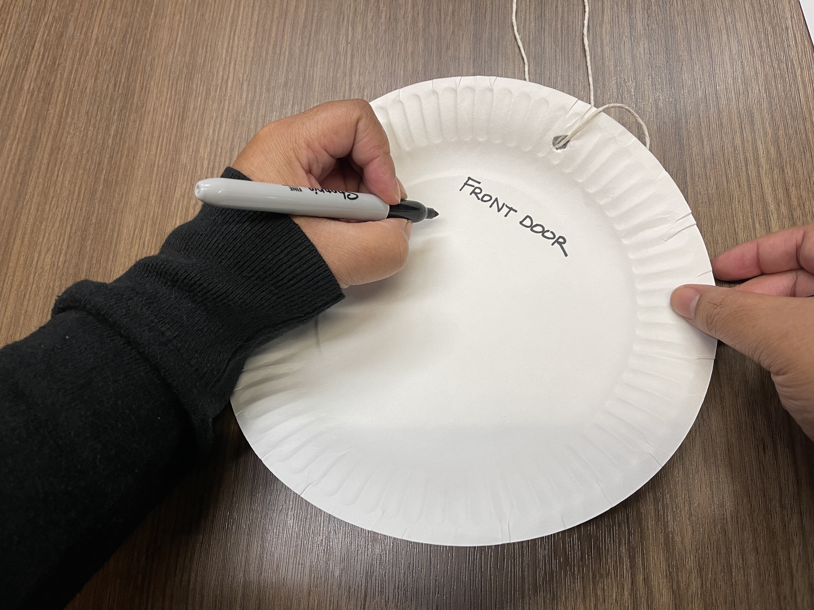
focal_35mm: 26
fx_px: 611
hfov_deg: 67.3
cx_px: 407
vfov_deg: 53.1
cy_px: 305
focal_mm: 5.1
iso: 100
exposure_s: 1/60
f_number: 1.6
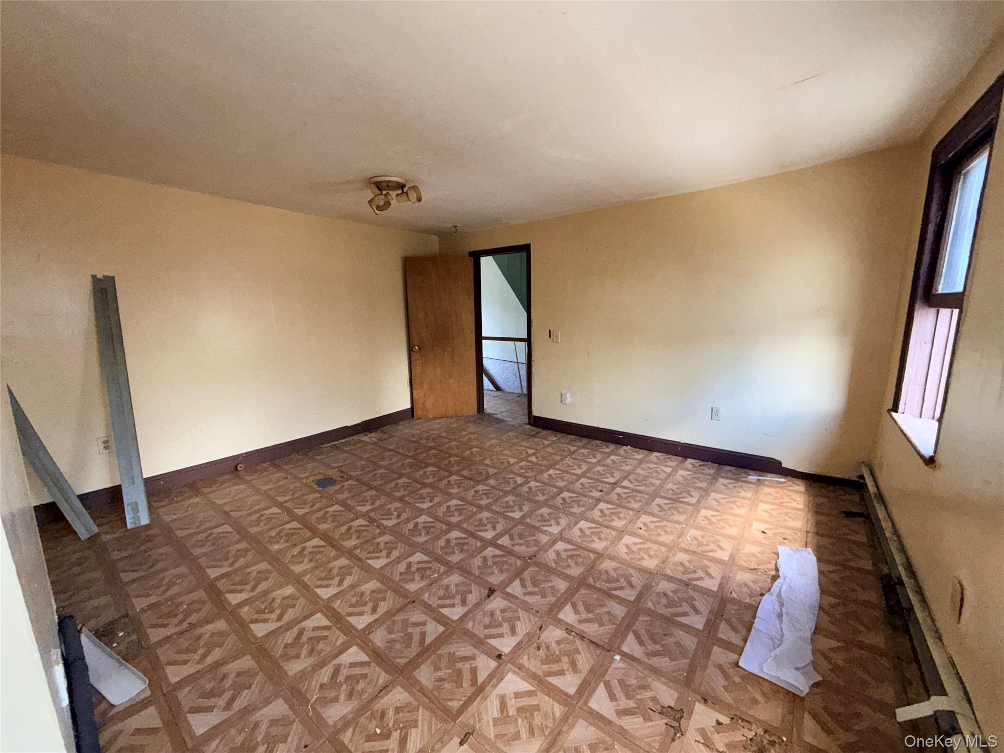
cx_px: 502
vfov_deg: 85.7
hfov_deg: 102.1
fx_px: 406
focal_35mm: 14
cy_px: 376
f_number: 2.2
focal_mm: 2.22
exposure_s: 1/107
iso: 200
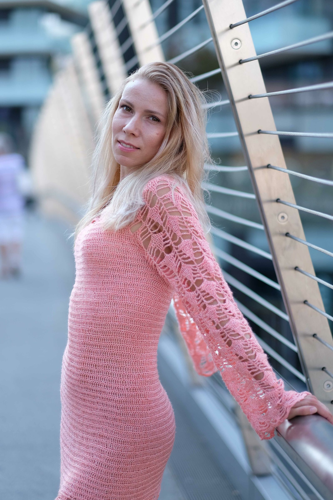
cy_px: 250
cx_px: 166
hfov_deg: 16.3
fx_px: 1165
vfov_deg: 24.2
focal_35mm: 84
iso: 200
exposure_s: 1/3800
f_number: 1.2
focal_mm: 56
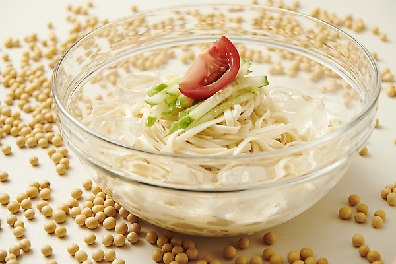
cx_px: 198
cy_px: 132
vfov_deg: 19.5
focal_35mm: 70
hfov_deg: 28.8
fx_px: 770
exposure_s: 1/125
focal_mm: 70
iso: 64
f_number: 8
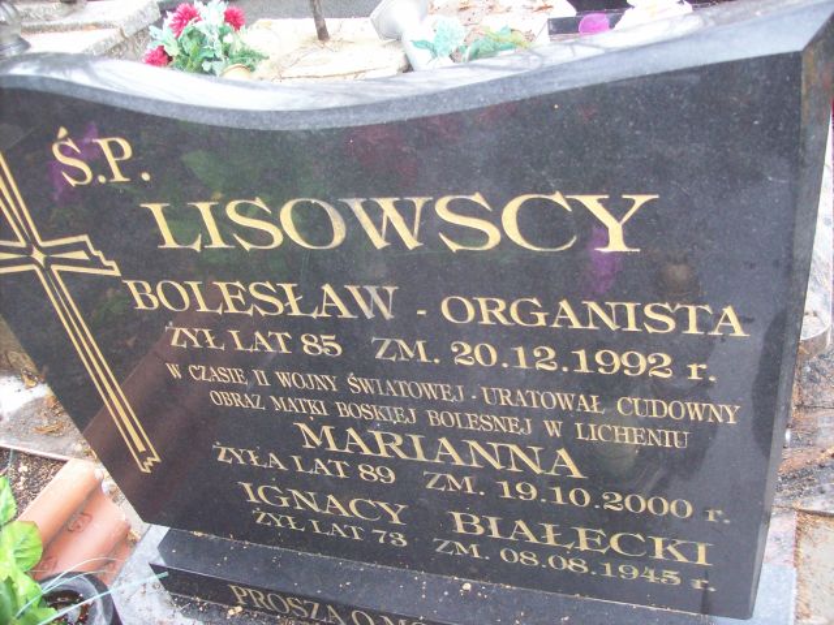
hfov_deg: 51.4
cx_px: 417
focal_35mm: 36
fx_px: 867
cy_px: 312
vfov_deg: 39.7
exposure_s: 1/64
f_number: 2.7
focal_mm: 6
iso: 200
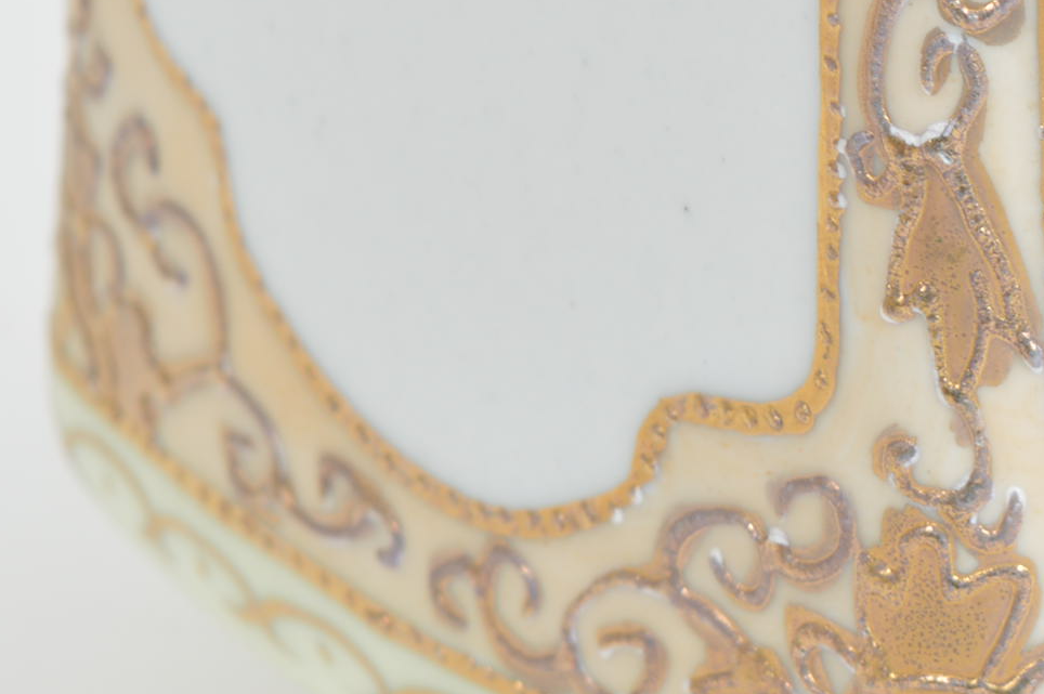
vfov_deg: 5.3
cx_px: 1255
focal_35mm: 258
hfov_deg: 7.9
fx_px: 7463
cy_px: 314
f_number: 9
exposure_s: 1/125
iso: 100
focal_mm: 55
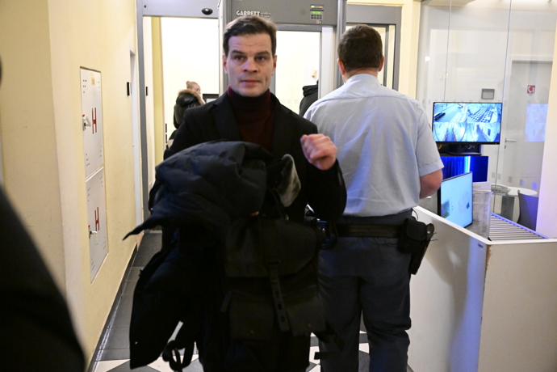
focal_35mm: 33
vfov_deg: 40.0
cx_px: 278
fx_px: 511
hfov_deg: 57.2
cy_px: 186
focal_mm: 33
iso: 10000
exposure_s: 1/200
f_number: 3.5
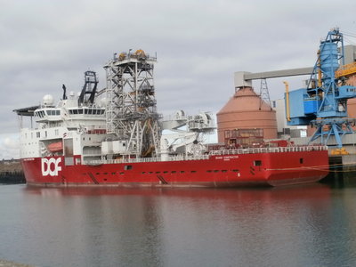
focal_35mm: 57
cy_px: 134
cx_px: 178
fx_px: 586
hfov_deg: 33.8
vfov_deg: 25.7
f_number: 11
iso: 100
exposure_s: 1/80
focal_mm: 10.11
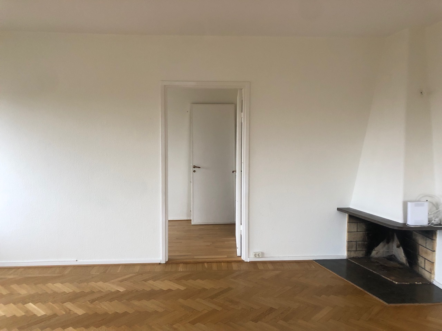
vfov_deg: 49.7
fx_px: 358
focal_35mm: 28
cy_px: 166
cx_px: 221
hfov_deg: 63.4
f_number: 1.8
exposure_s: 1/15
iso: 64
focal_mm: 4
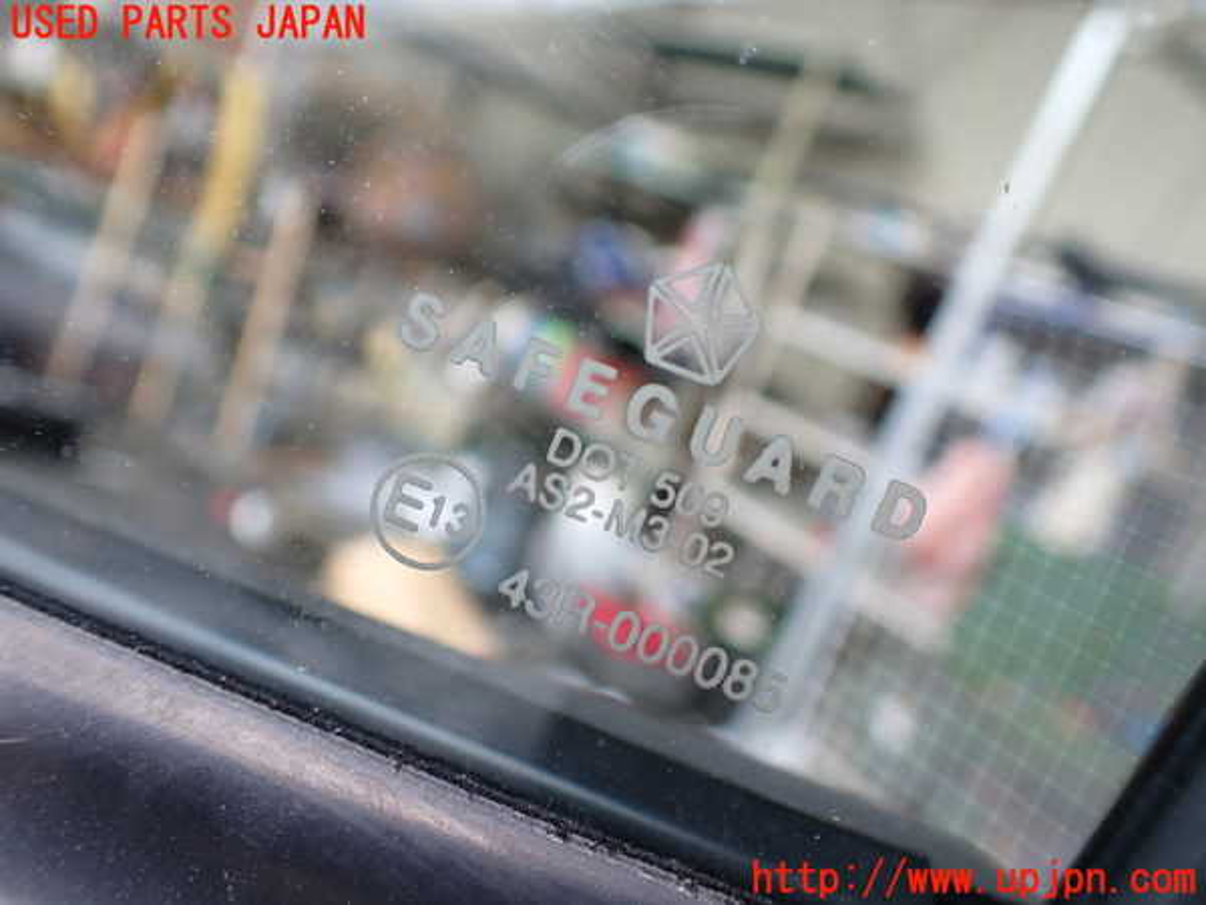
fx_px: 1045
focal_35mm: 30
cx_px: 603
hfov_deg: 60.0
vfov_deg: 46.8
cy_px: 452
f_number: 2.3
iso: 160
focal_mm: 5.4
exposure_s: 1/125
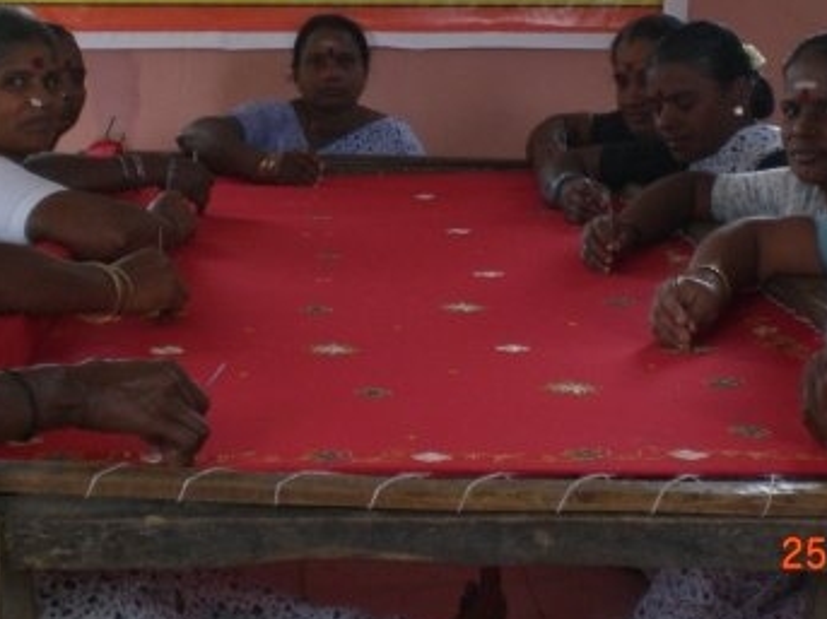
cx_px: 487
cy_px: 94
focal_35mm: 71
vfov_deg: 20.4
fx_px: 1696
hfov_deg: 27.4
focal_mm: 6.3
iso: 200
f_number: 3.1
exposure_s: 1/125
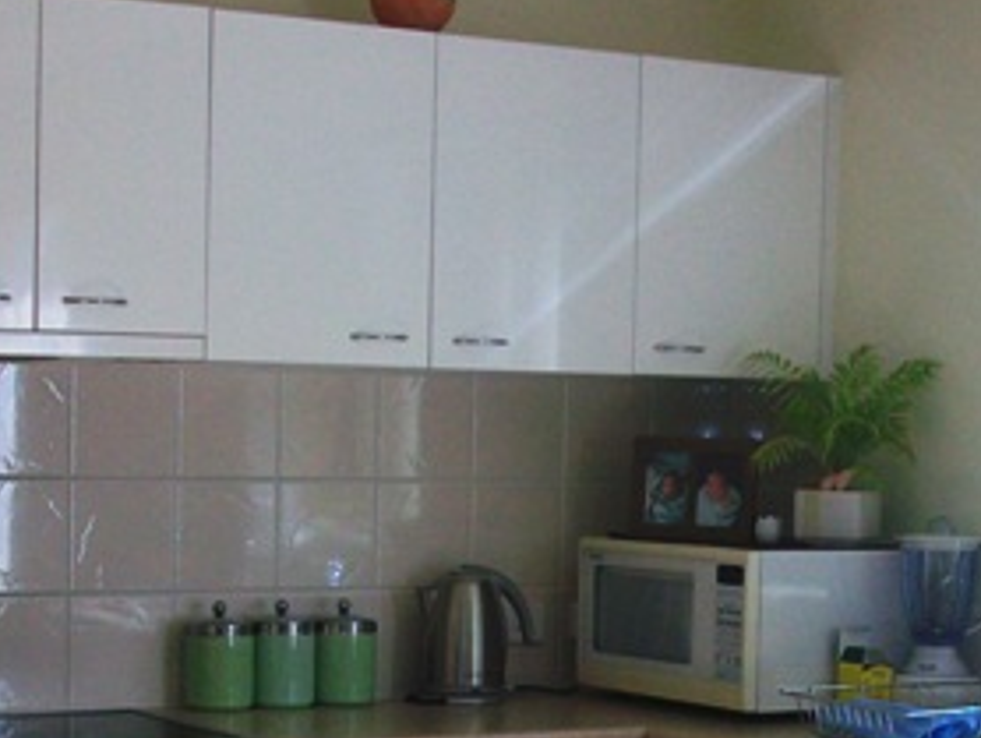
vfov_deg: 16.0
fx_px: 2609
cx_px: 607
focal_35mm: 92
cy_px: 565
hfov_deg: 21.3
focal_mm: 5.7
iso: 64
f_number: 2.8
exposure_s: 1/160
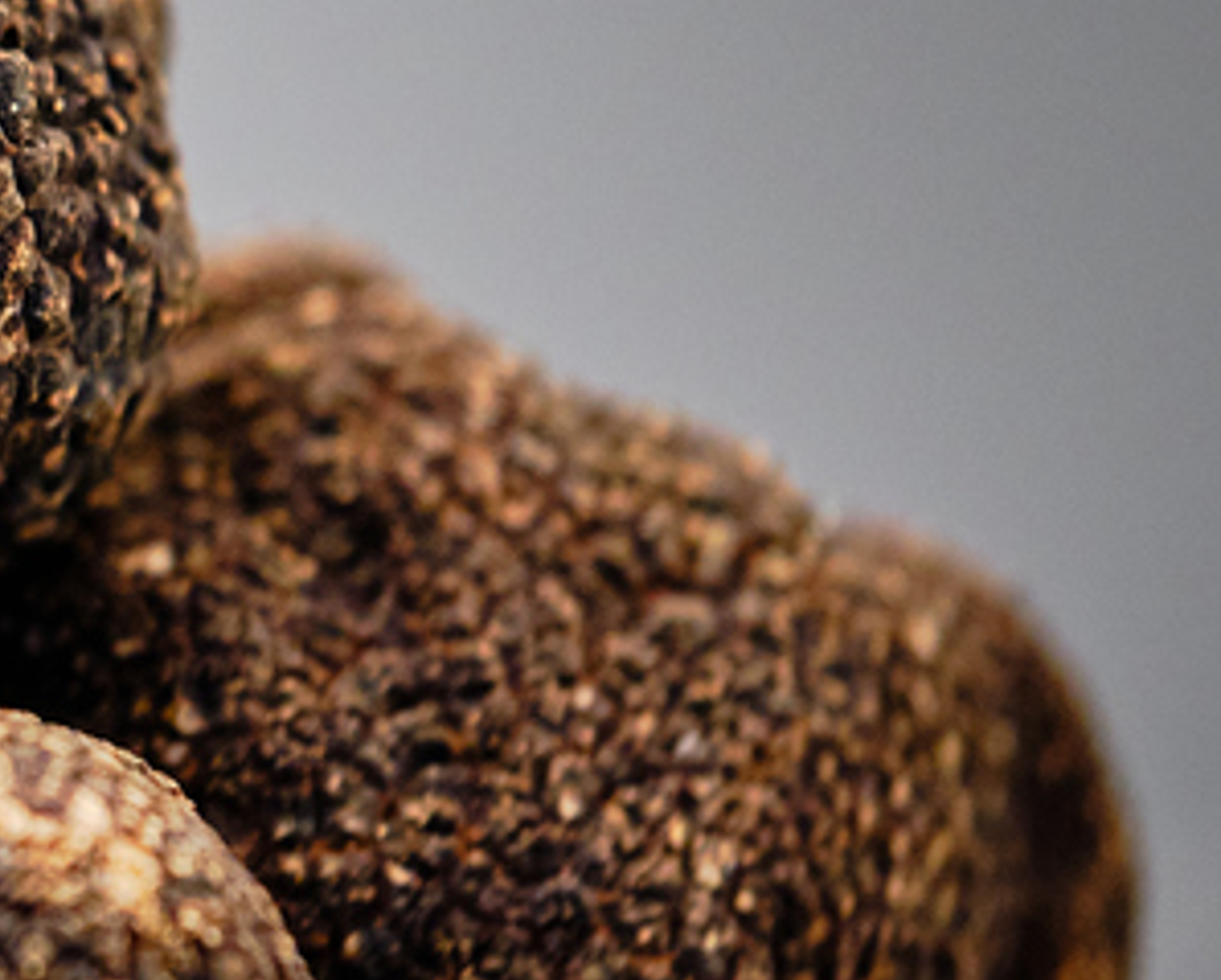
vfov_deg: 3.4
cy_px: 336
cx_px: -619
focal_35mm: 453
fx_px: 16386
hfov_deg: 4.2
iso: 400
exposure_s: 1/50
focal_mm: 80
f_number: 2.8
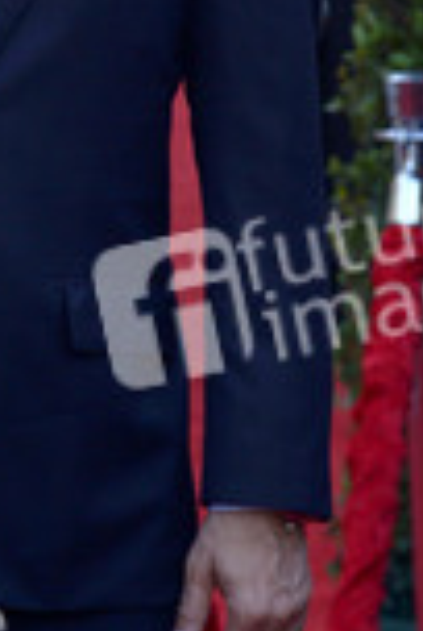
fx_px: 5351
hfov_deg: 4.5
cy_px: 83
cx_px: -68
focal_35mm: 305
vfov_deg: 6.7
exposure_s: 1/250
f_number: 7.1
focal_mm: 116
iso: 320
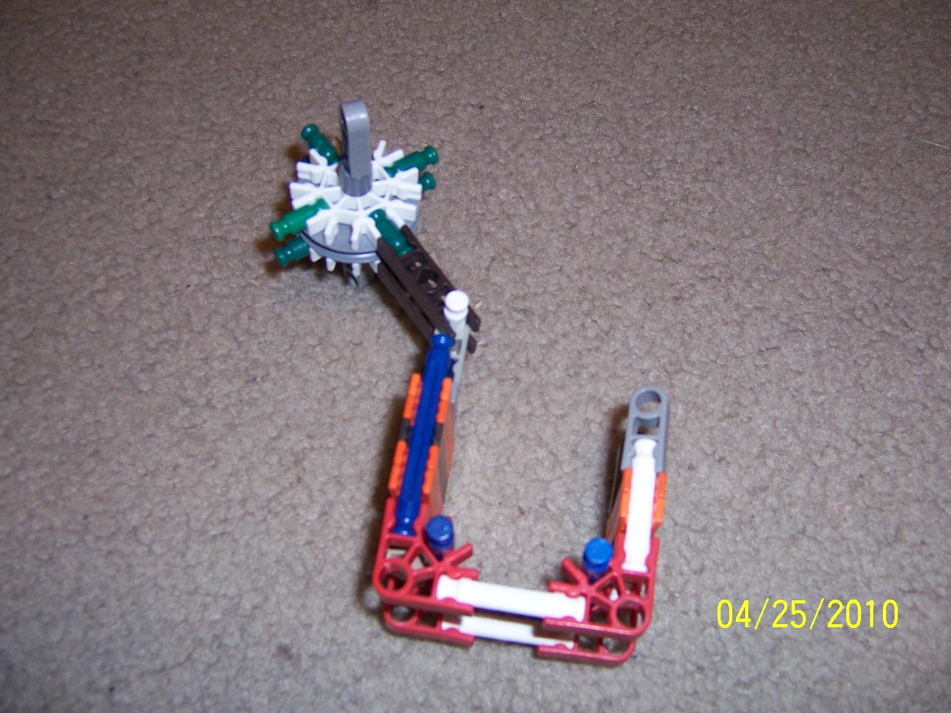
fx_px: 907
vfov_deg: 42.9
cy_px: 356
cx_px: 476
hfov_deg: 55.4
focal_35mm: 33
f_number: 2.8
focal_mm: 5.5
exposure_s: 1/60
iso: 140
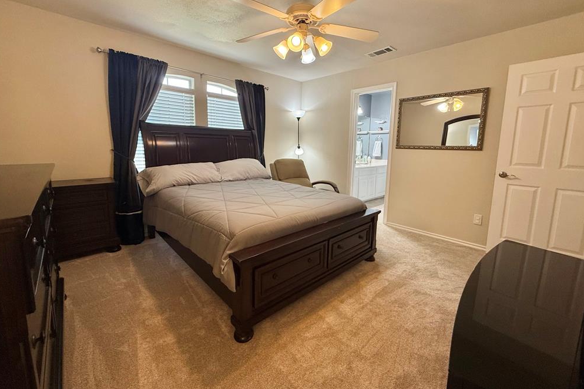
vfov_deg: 77.2
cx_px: 294
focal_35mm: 15
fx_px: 243
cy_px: 178
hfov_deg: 100.4
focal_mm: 2.22
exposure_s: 1/120
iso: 160
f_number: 2.2
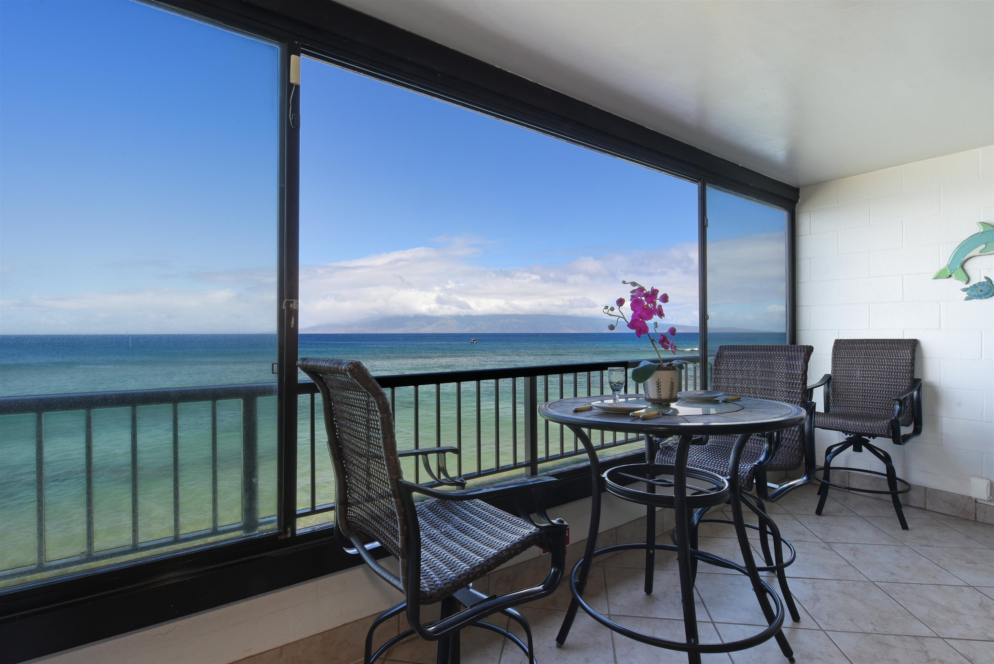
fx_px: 442
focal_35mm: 16
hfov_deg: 96.7
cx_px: 497
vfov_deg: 73.8
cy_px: 332
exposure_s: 1/60
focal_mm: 16
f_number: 16
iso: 640
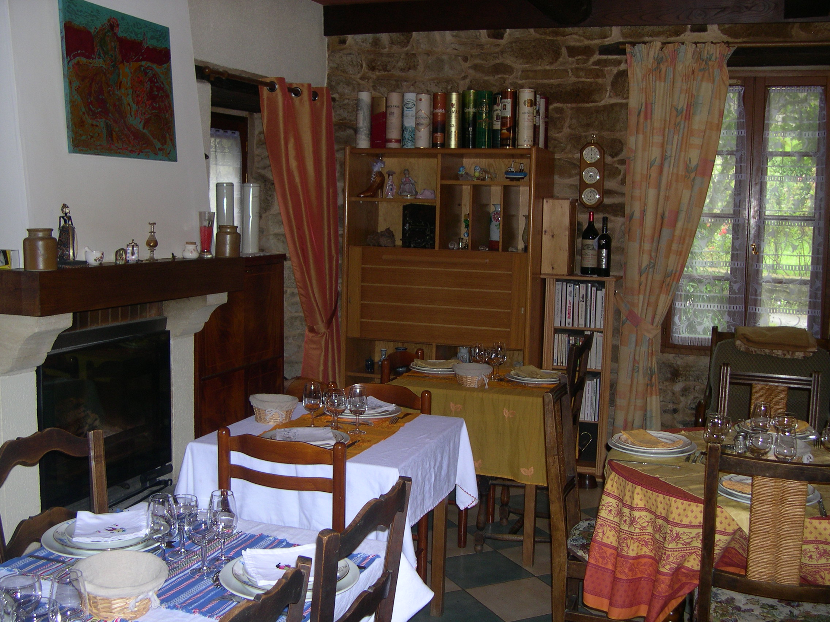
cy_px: 311
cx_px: 415
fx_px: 911
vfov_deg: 37.7
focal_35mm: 38
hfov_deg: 49.0
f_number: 2.8
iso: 148
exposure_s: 1/60
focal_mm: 8
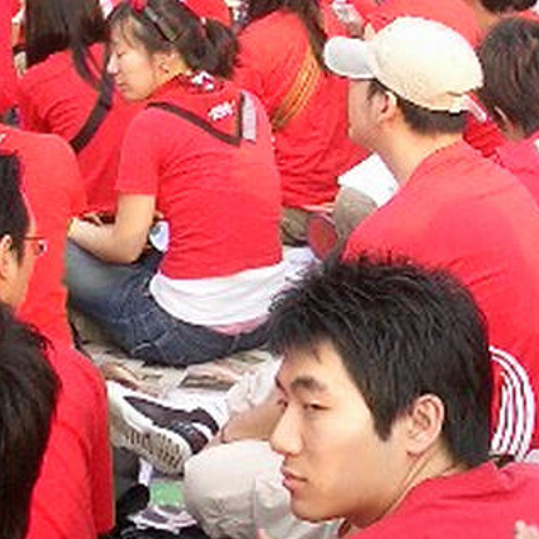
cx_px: 425
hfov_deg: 16.8
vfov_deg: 16.8
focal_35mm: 103
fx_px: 1814
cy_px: 134
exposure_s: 1/200
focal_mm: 5.6
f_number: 3.5
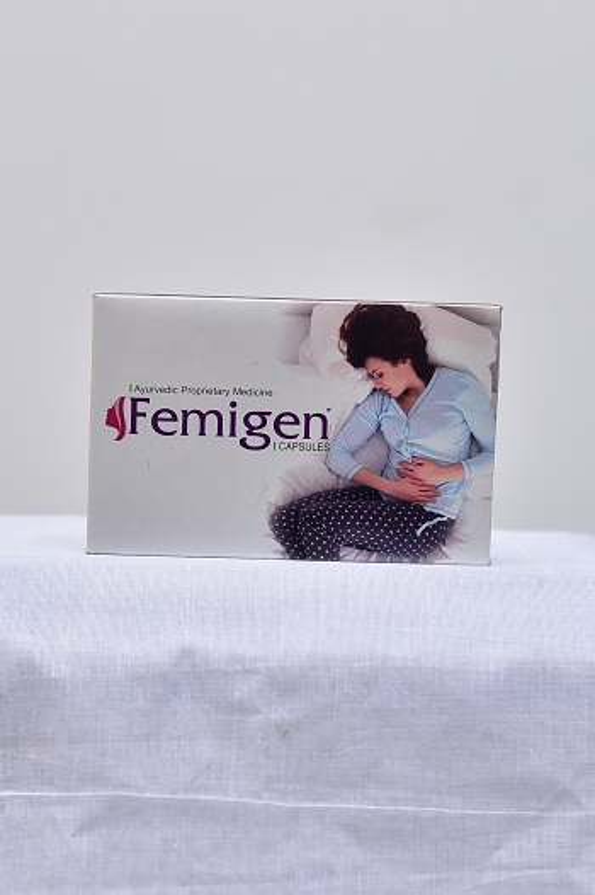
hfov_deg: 27.0
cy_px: 448
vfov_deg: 39.6
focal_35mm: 50
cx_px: 298
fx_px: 1241
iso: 1250
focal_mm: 50
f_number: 4
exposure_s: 1/125
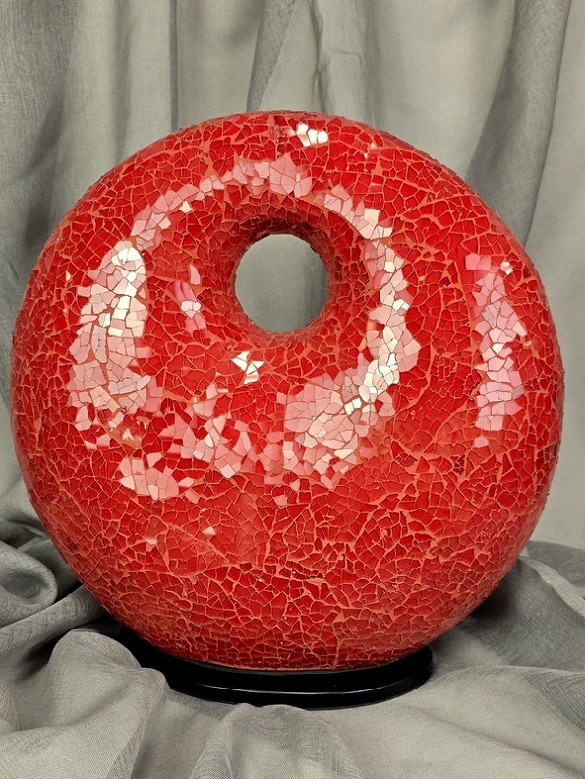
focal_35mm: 23
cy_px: 390
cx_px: 292
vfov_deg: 73.9
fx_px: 518
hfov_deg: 58.9
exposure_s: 1/100
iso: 125
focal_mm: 6.3
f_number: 1.7
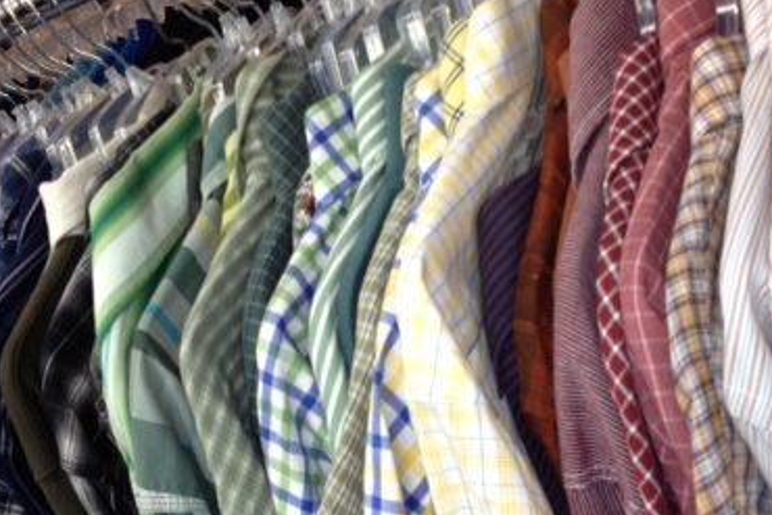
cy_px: 352
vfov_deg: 21.5
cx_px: 461
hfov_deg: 31.8
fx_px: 1351
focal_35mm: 63
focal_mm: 4.28
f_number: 2.4
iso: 50
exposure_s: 1/32
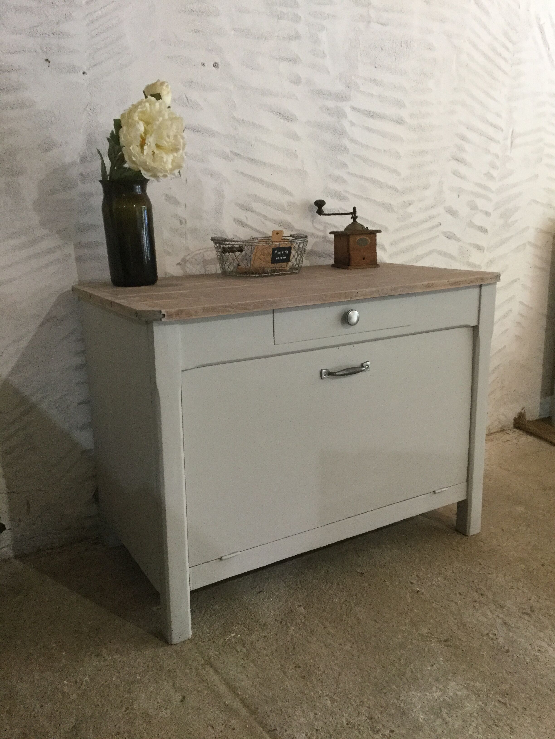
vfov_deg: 58.4
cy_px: 370
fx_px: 663
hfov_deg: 45.4
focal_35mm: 31
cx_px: 278
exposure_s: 1/33
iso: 200
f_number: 2.4
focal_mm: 3.3
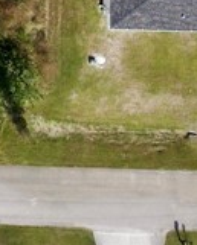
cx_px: -357
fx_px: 1085
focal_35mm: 149
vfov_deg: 11.0
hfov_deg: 8.8
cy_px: -332
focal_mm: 6.72
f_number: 1.7
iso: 100
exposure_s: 1/2500
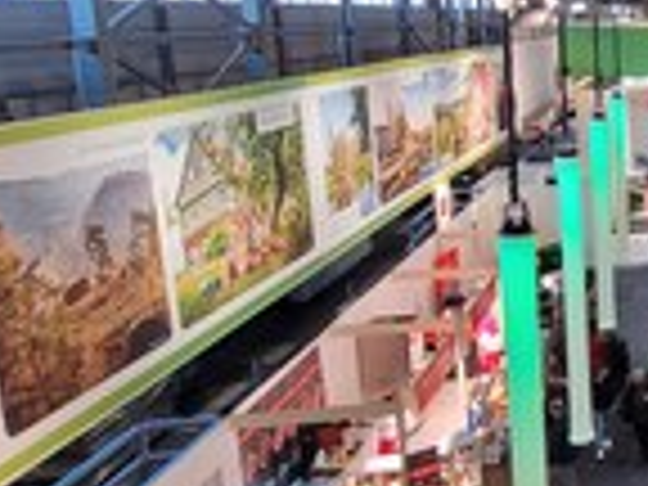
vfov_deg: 33.9
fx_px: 786
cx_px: 862
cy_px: 151
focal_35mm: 42
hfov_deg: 32.4
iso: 160
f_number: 2.2
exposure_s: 1/50
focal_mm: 1.74
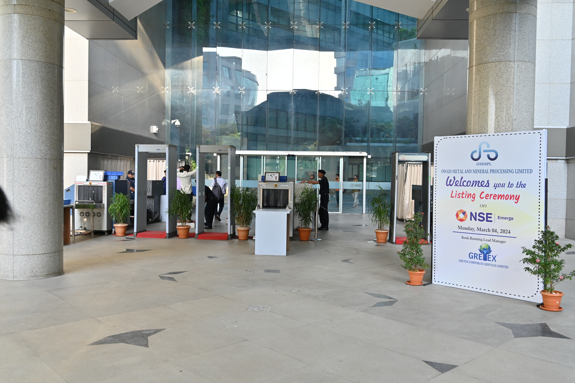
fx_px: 503
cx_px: 288
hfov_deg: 59.5
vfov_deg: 41.7
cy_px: 192
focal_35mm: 32
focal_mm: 31.5
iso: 400
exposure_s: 1/160
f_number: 5.6
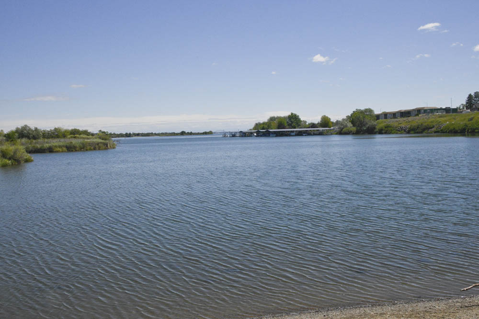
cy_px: 160
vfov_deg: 39.9
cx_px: 240
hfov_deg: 57.2
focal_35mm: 33
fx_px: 439
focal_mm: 28
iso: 2200
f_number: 22
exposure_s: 1/2000
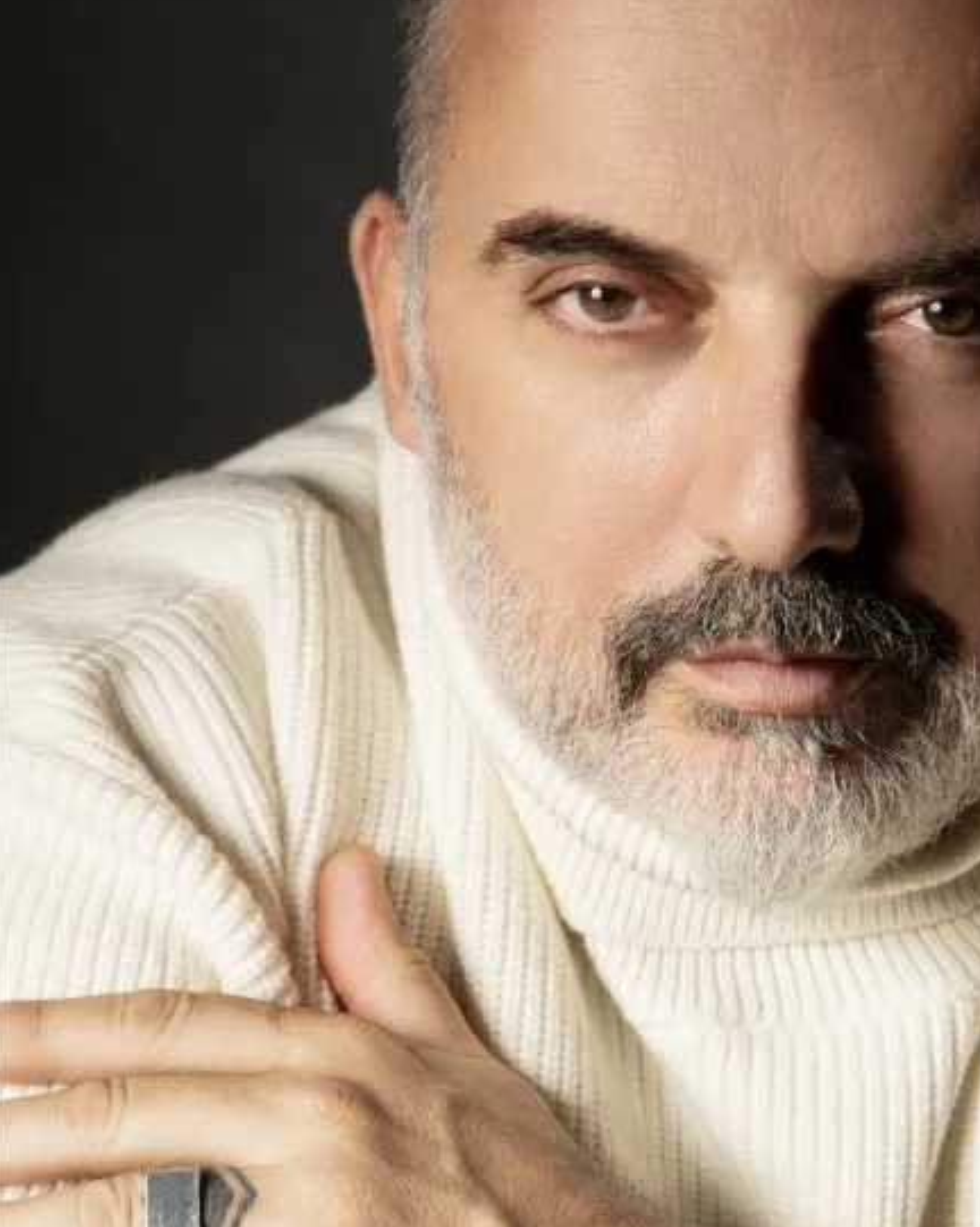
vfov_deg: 12.9
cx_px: 538
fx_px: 5444
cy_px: 726
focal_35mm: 150
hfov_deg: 10.3
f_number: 11
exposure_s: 1/250
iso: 125
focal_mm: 120
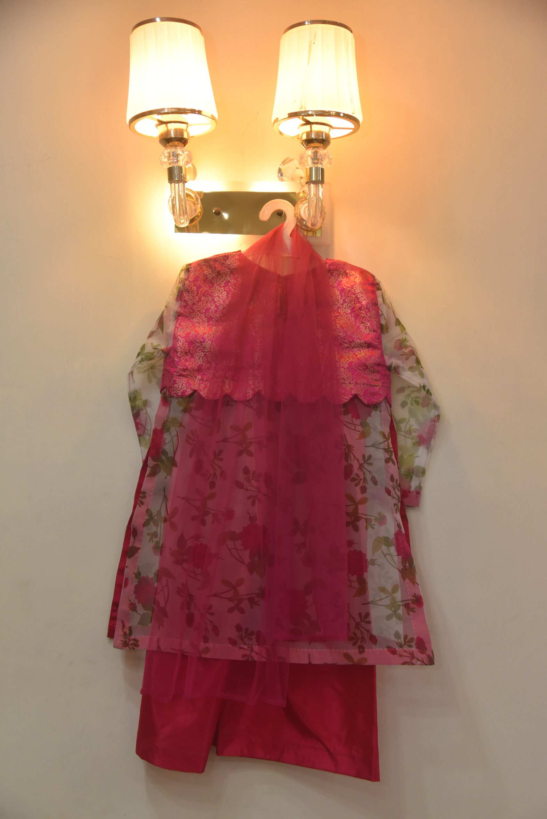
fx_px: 1047
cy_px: 410
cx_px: 274
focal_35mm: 46
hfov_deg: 29.3
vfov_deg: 42.7
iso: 800
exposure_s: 1/80
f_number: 4.5
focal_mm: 46
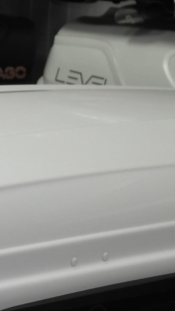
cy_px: 223
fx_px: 1271
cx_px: -238
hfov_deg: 7.4
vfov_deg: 13.9
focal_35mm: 154
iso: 200
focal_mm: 20
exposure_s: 1/80
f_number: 3.5
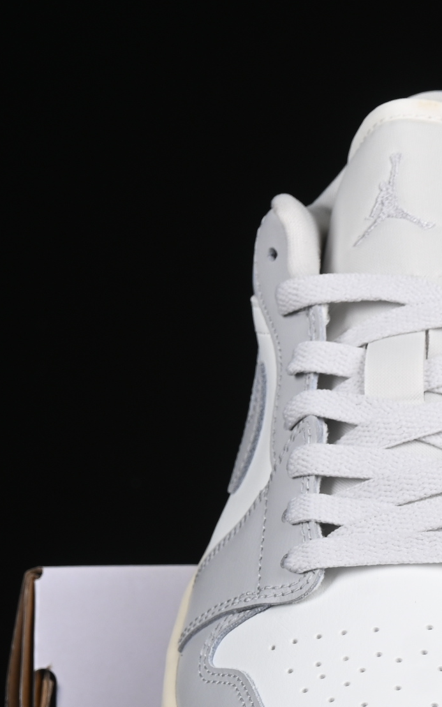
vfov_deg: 10.9
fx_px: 3699
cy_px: 569
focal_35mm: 192
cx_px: 636
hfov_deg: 6.8
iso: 160
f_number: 8
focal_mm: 50
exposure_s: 1/160
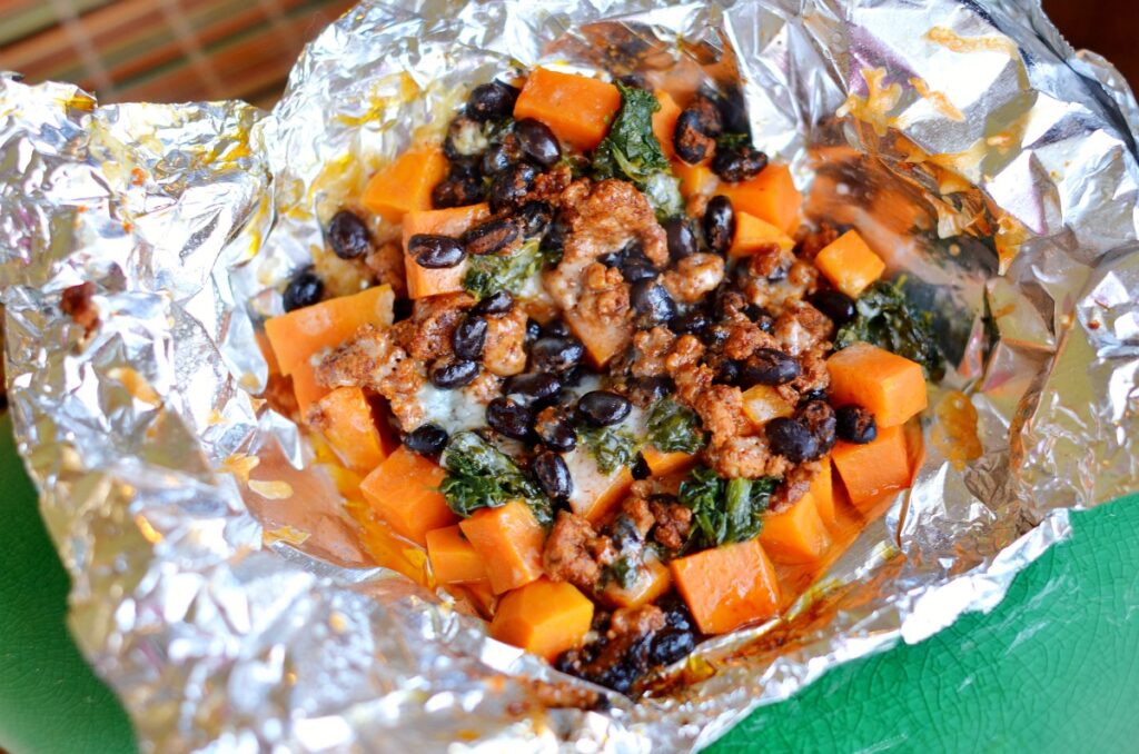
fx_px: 2368
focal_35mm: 75
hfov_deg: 27.0
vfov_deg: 18.1
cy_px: 377
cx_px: 570
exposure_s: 1/60
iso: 250
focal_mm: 50
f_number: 2.5
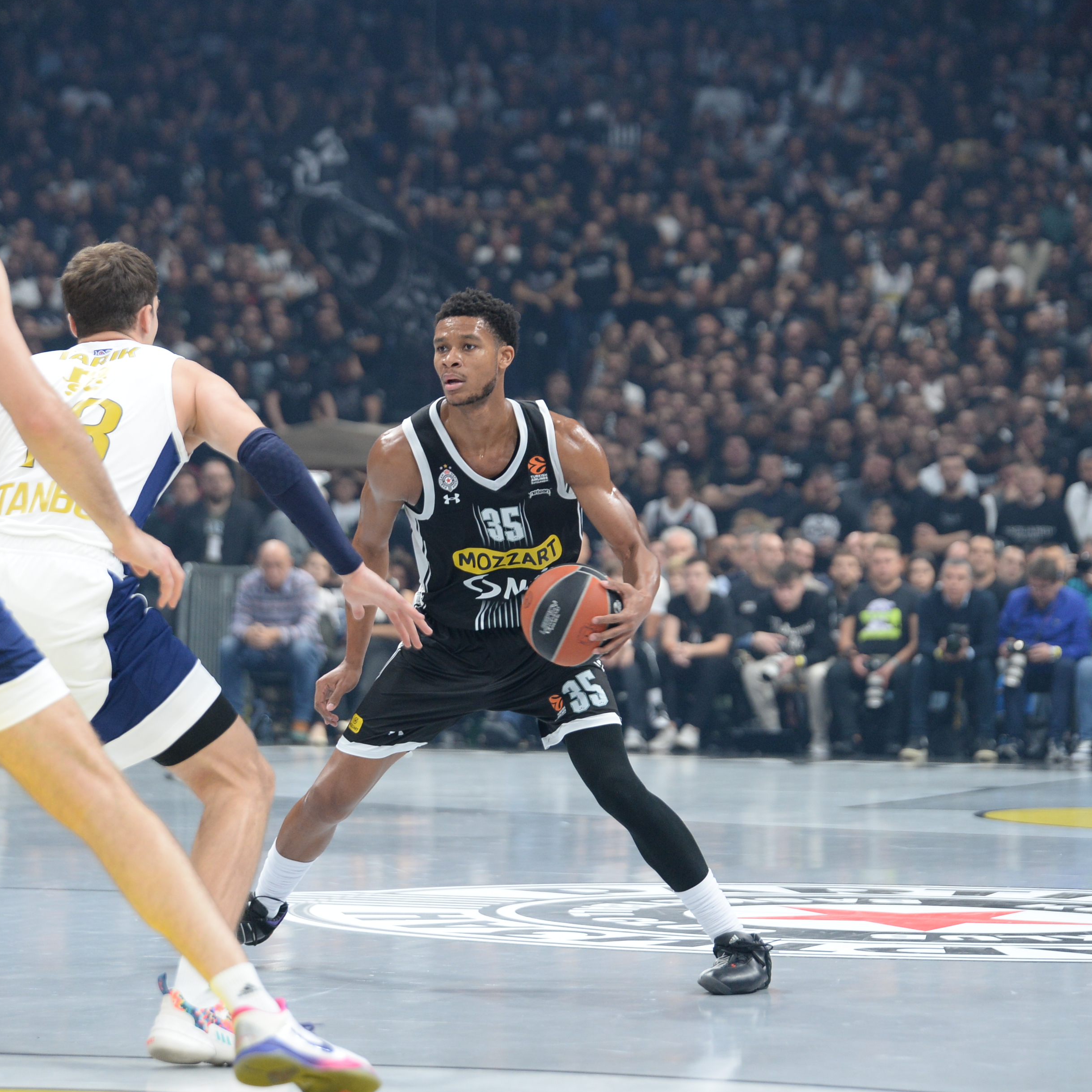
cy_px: 546
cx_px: 519
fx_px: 5960
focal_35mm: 167
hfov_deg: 10.5
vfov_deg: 10.5
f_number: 3.5
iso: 2000
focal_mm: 130
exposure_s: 1/1000
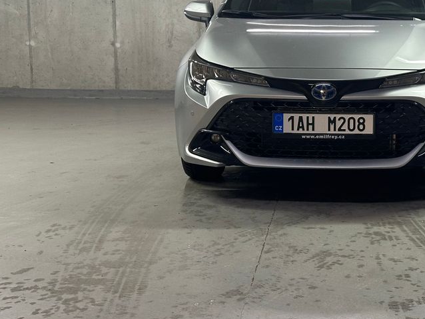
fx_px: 946
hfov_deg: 24.9
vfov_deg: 19.1
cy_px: 135
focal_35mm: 77
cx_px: 336
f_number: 1.78
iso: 200
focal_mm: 6.86
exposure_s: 1/50
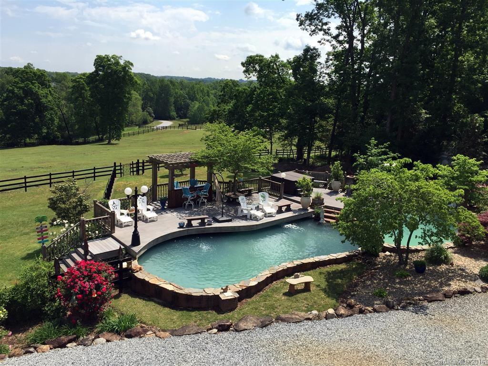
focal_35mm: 29
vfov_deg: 48.2
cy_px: 183
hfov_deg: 61.7
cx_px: 244
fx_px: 409
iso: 32
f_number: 2.2
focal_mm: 4.15
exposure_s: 1/2326
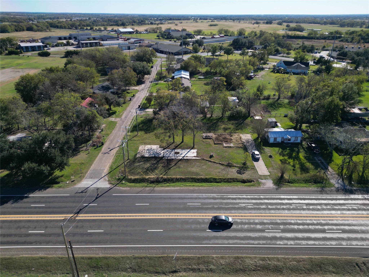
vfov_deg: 56.8
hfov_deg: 71.6
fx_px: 256
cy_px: 138
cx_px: 184
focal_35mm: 24
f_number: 1.7
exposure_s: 1/3000
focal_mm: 6.72
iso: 150
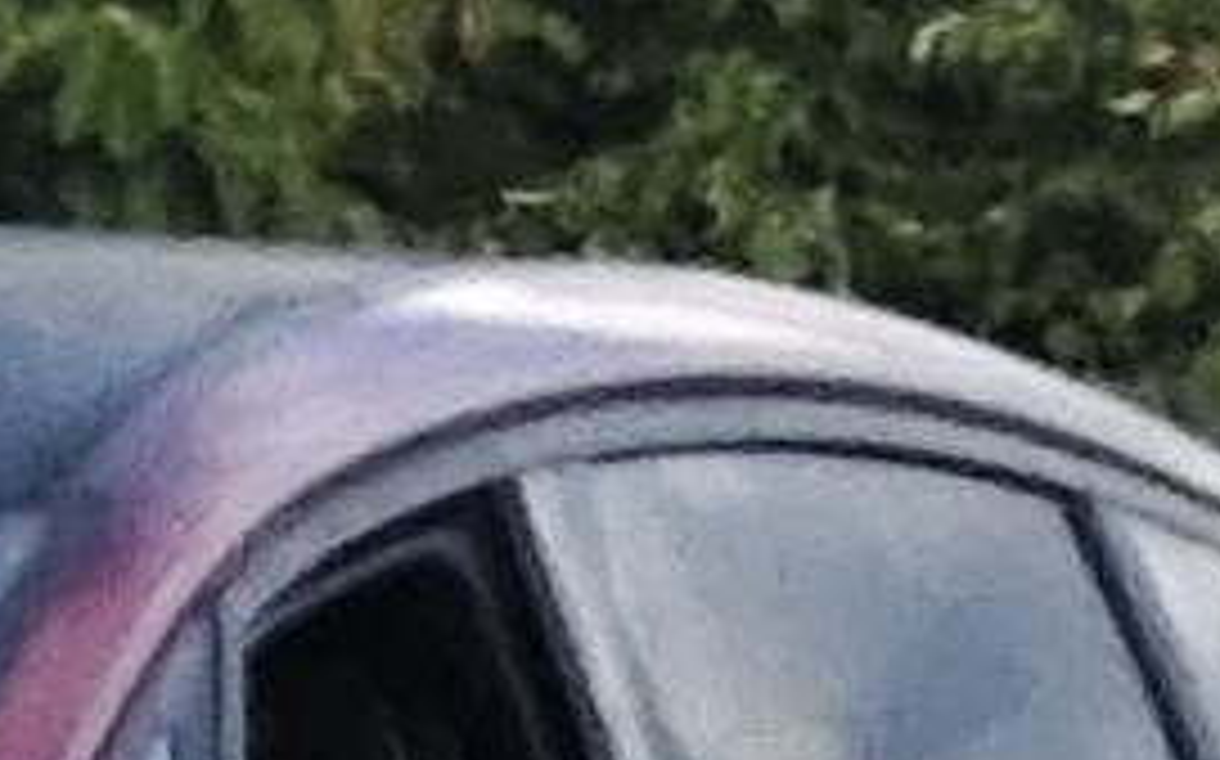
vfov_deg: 1.9
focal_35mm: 680
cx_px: -1508
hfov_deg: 3.1
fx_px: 22595
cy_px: 1758
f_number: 2.3
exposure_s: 1/1600
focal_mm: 22.5
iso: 421
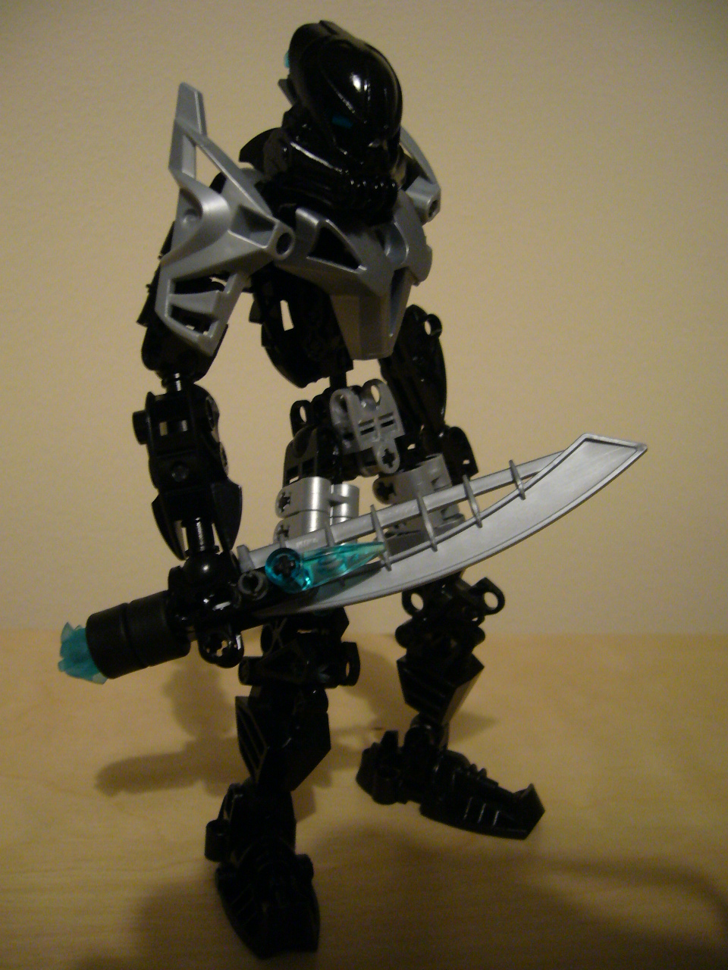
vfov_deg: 52.6
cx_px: 364
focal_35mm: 35
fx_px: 981
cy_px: 485
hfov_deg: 40.7
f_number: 2.8
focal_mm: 5.8
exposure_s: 1/5
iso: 200
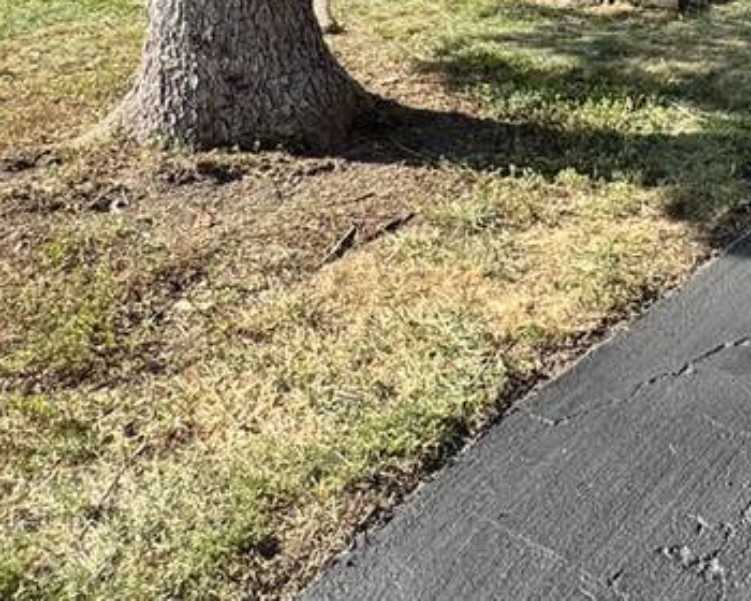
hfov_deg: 34.4
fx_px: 1111
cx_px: 732
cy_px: -99
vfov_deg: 27.1
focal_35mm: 50
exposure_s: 1/1110
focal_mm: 2.22
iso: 50
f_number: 2.2
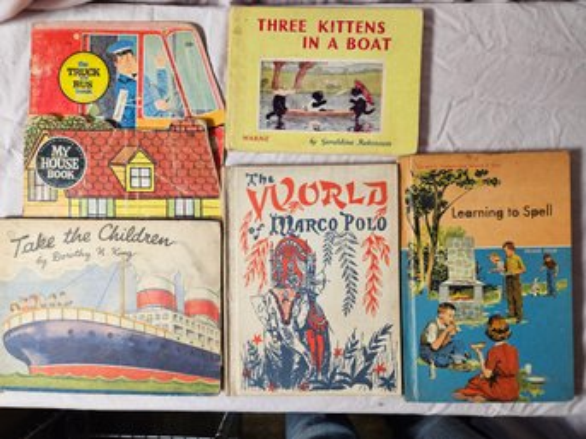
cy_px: 220
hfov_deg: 73.9
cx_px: 293
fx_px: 389
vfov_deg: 58.8
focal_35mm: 23
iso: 125
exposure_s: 1/120
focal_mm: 5.4
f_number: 1.8
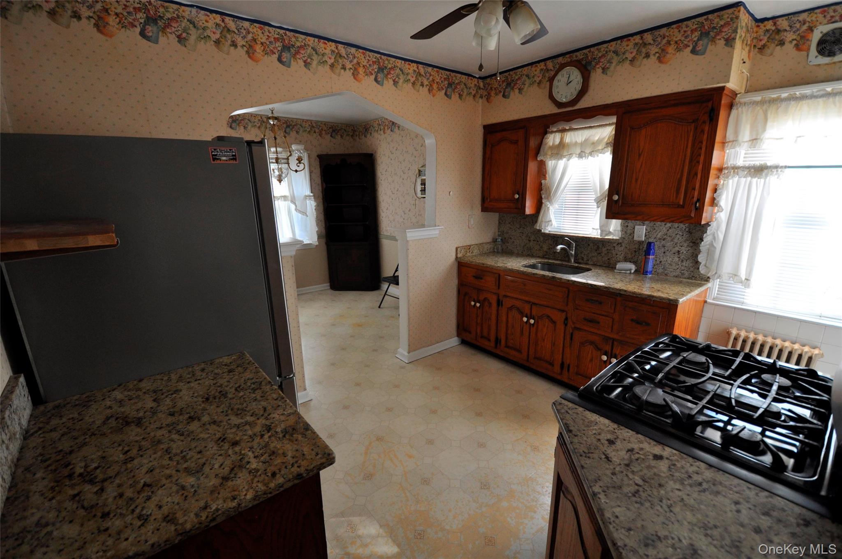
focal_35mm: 15
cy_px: 280
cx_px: 421
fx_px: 350
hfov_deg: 100.5
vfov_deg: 77.2
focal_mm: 10
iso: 450
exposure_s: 1/60
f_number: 4
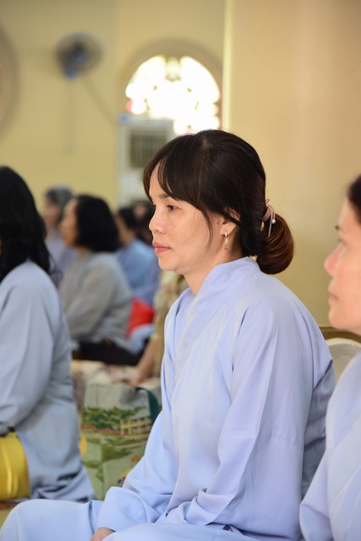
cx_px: 180
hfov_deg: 13.1
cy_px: 270
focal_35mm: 105
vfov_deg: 19.4
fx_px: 1578
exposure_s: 1/50
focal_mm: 105
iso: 1000
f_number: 4.5
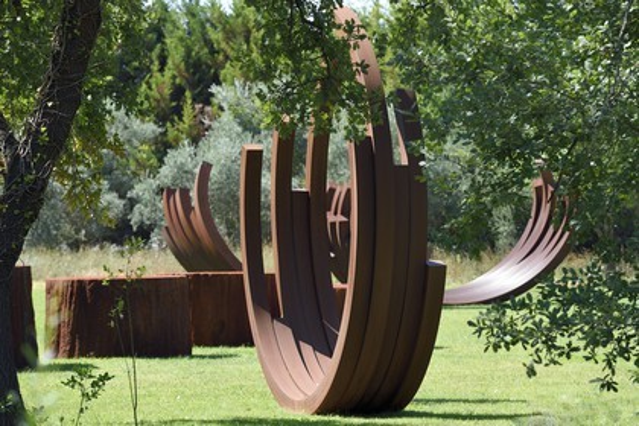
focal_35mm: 180
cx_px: 320
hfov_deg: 11.4
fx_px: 3195
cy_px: 213
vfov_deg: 7.6
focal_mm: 180
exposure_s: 1/250
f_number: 7.1
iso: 200
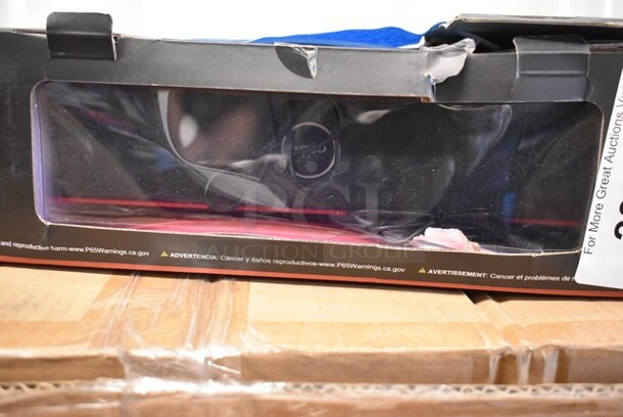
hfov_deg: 53.1
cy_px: 208
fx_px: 624
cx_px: 312
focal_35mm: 36
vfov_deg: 37.0
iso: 5600
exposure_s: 1/125
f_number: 3.8
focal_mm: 24
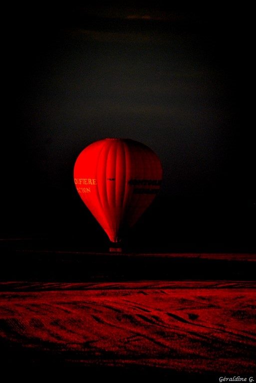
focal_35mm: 405
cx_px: 128
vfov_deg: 5.1
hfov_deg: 3.4
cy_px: 192
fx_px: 4314
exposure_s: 1/1000
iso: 800
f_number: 6.3
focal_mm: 270
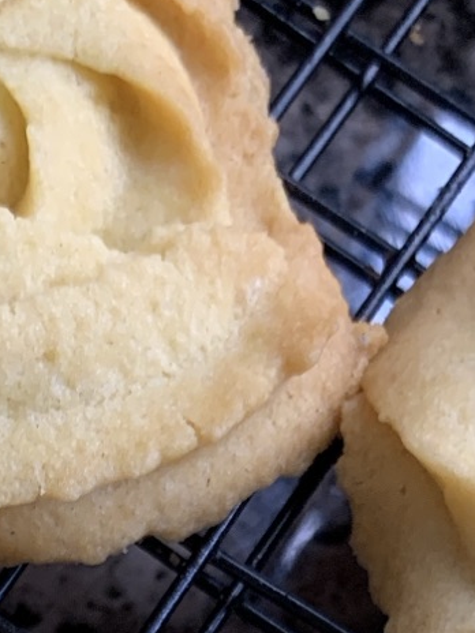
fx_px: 2049
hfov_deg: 13.2
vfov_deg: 15.8
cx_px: 246
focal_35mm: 112
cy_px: 1018
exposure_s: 1/60
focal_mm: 4.25
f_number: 1.8
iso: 100
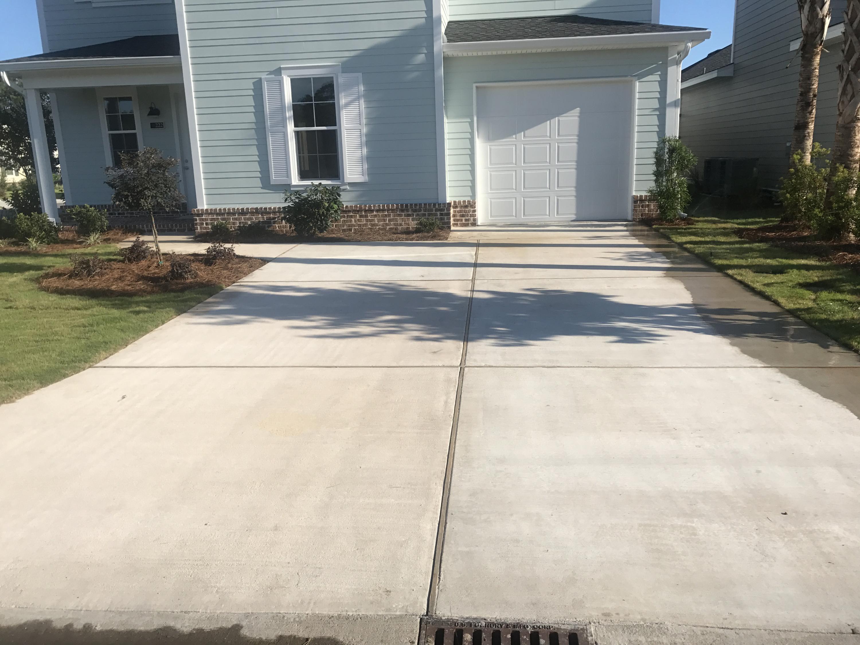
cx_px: 430
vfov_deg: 49.7
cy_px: 322
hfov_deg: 63.4
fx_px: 696
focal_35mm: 28
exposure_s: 1/2519
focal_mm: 3.99
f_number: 1.8
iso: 20
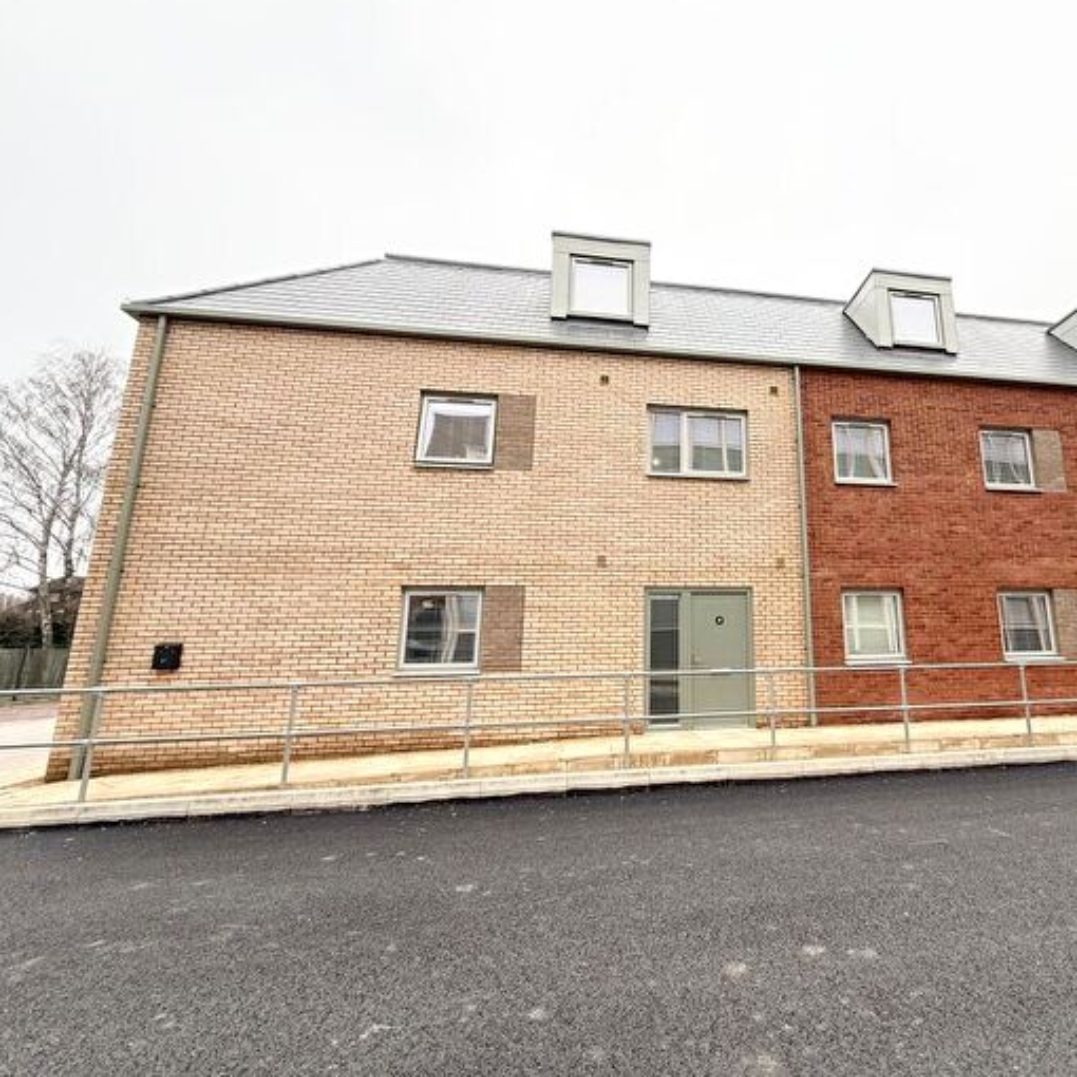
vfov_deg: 84.0
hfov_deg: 81.2
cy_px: 525
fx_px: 598
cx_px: 718
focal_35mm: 17
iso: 64
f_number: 2.2
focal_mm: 2.22
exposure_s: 1/144
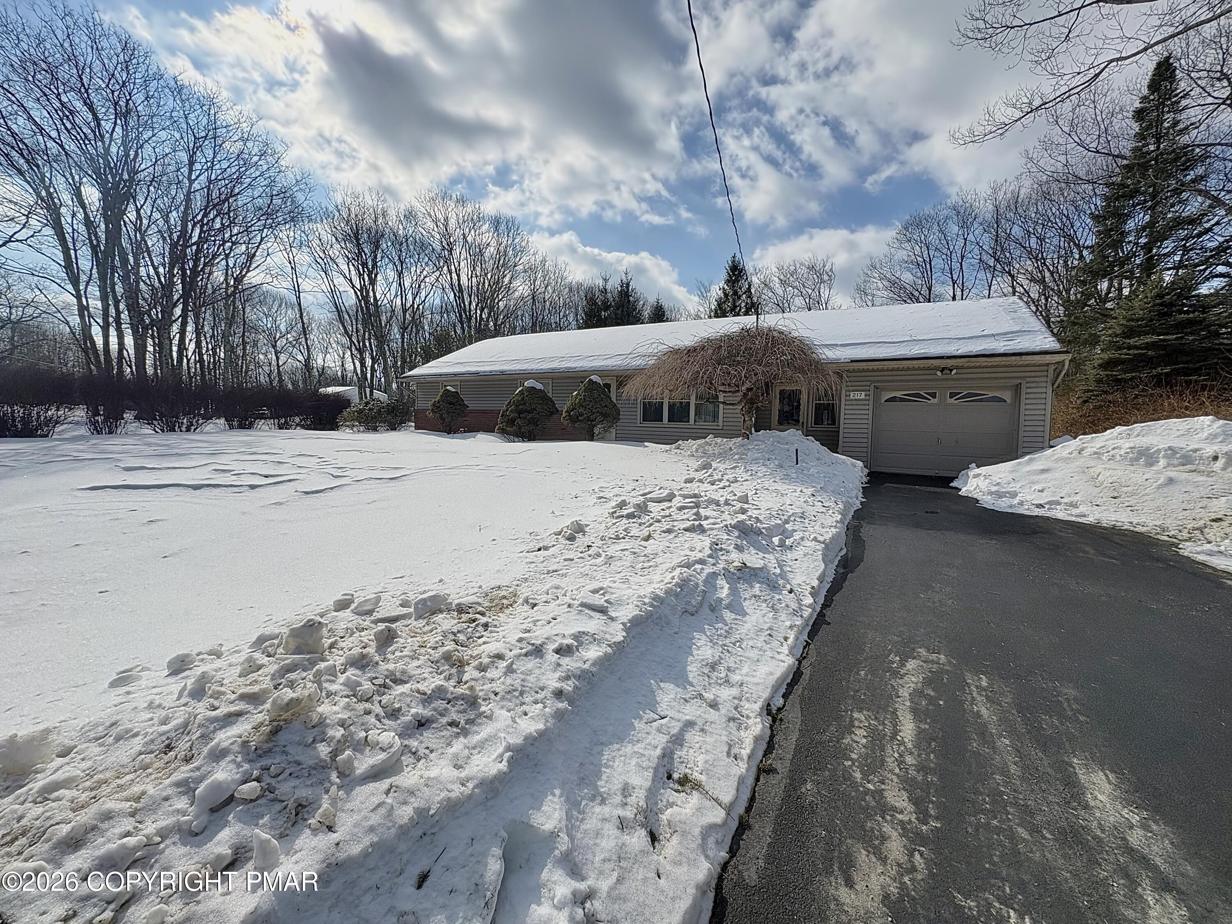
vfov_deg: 85.7
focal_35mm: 14
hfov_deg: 102.1
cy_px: 462
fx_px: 498
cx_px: 616
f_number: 2.2
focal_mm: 2.22
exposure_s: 1/1789
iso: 64
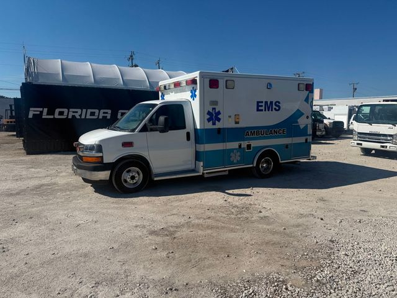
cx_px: 198
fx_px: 275
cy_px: 149
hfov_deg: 71.6
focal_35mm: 24
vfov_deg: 56.8
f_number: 1.78
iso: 80
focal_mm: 6.76
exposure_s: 1/9091
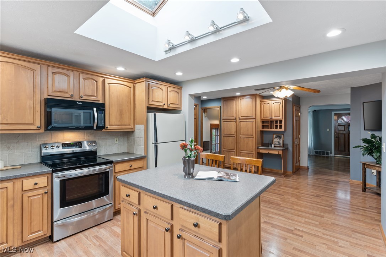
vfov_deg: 70.4
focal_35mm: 17
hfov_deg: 93.3
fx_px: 182
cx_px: 193
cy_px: 128
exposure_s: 1.6
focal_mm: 17
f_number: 9
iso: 250
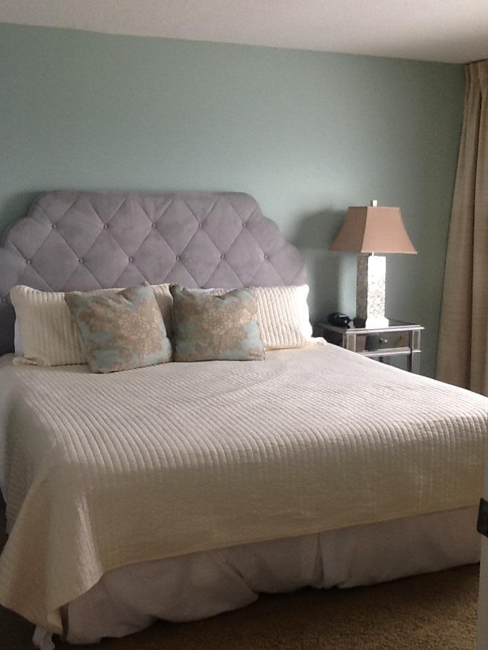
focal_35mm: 44
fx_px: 827
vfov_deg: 42.9
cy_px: 325
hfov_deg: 32.9
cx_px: 244
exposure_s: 1/30
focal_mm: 2.03
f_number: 2.4
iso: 40
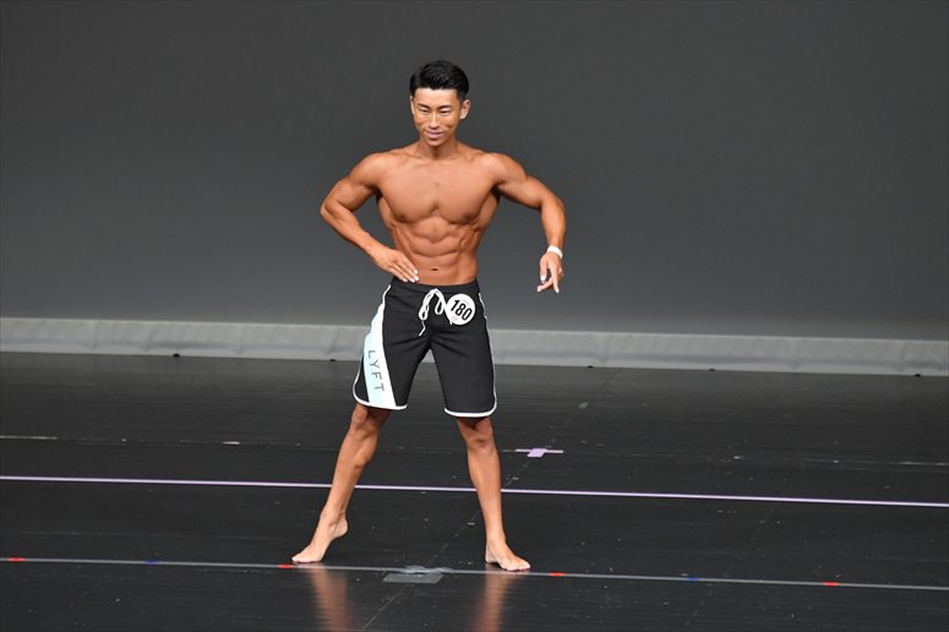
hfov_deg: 6.0
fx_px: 9090
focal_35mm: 345
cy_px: 316
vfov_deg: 4.0
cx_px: 474
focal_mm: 230
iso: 4000
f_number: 5.6
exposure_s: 1/400
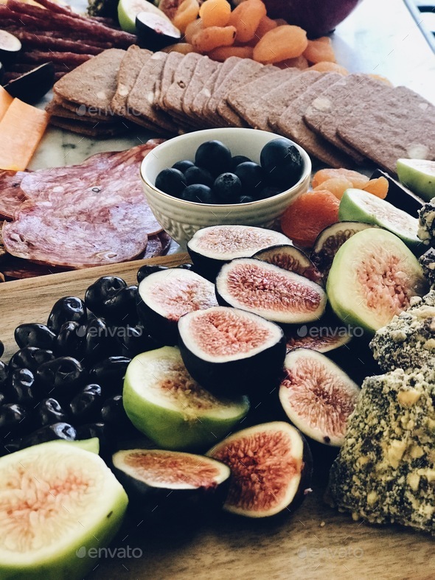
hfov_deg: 25.7
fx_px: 955
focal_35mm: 57
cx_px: 218
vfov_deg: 33.8
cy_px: 290
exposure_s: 1/60
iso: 160
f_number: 2.8
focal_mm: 6.6
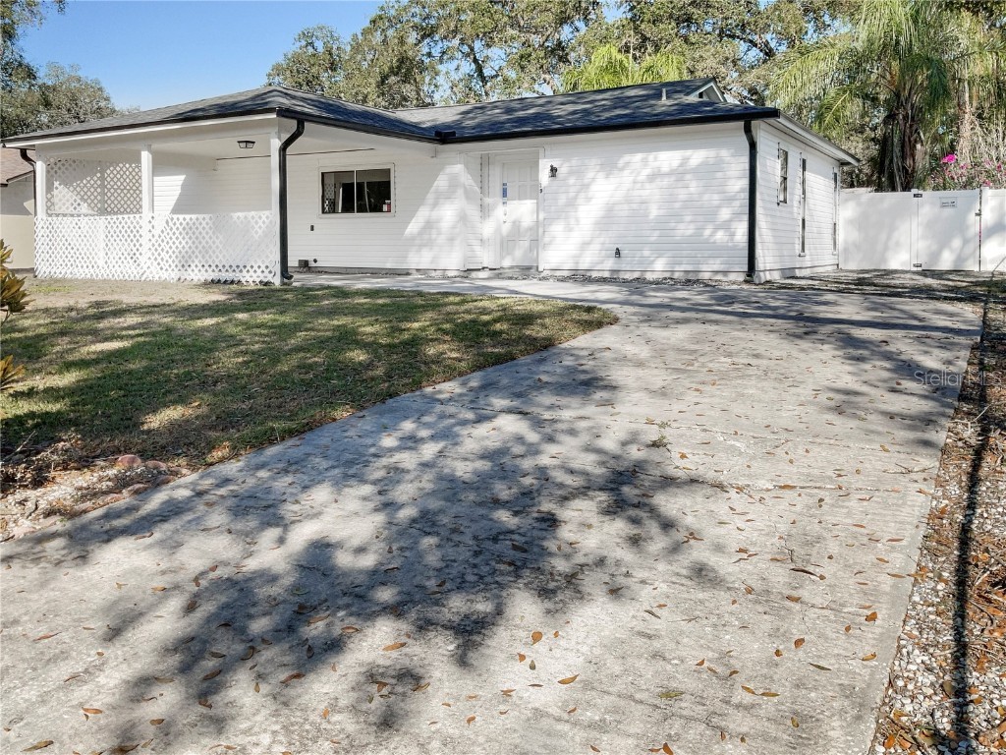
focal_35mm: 29
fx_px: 843
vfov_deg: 48.2
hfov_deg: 61.7
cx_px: 503
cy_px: 378
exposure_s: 1/4800
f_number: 1.8
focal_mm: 3
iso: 20
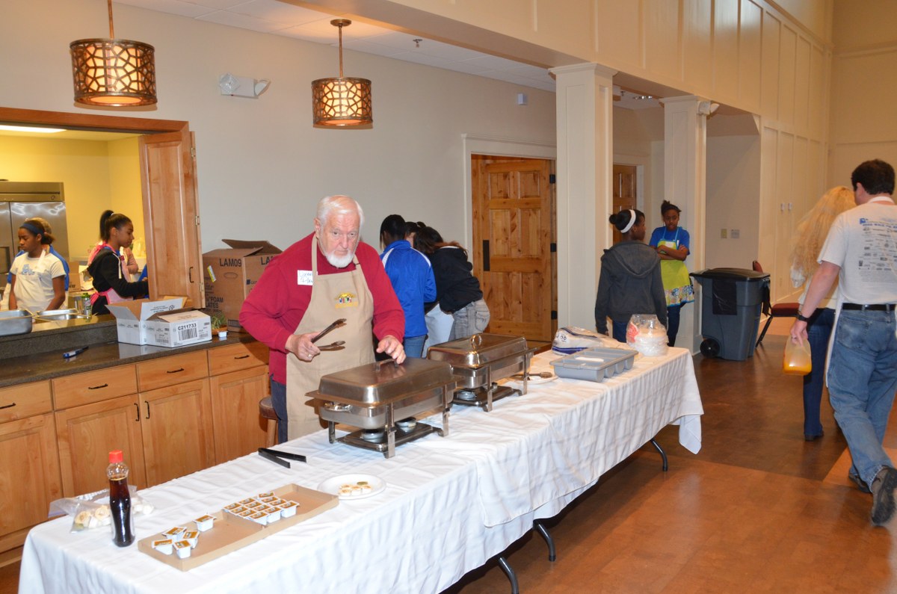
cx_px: 448
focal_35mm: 30
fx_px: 746
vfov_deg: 43.4
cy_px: 297
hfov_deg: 62.0
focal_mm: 20
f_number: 7.1
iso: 1000
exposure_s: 1/60
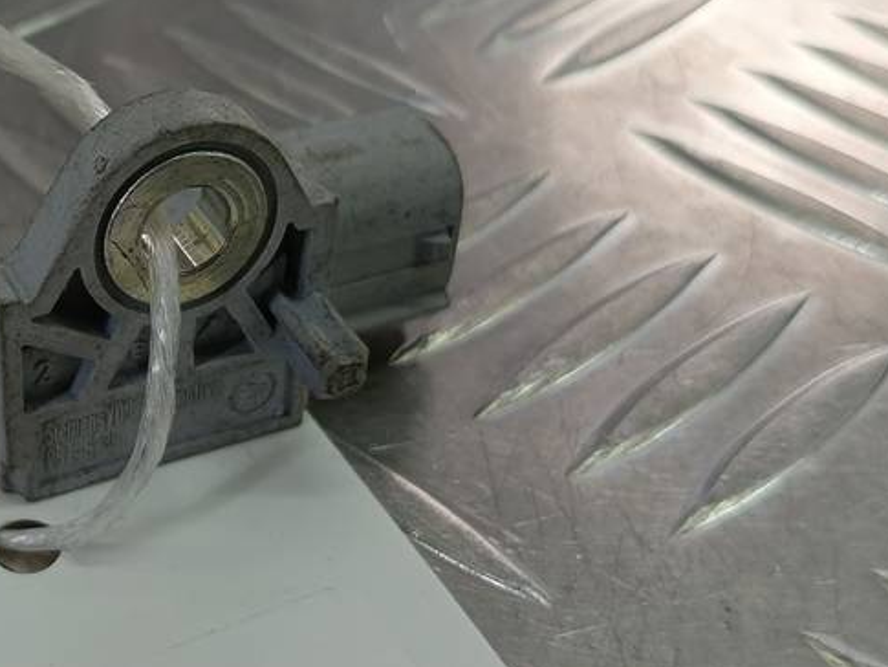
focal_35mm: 57
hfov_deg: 32.4
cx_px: 123
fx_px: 1463
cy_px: 312
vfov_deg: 25.7
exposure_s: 1/100
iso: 86
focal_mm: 4.11
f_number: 1.6
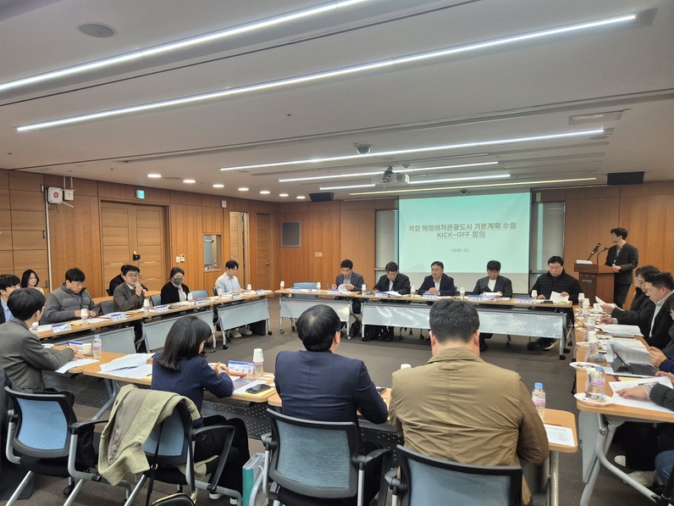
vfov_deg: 53.0
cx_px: 294
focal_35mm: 26
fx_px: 506
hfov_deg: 67.0
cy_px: 272
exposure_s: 1/120
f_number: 1.8
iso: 250
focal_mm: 5.4
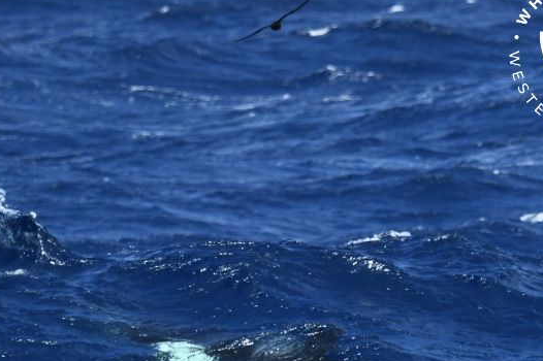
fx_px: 9632
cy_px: 244
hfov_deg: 3.2
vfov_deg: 2.1
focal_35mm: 639
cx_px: 255
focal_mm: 420
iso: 1400
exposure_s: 1/8000
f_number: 6
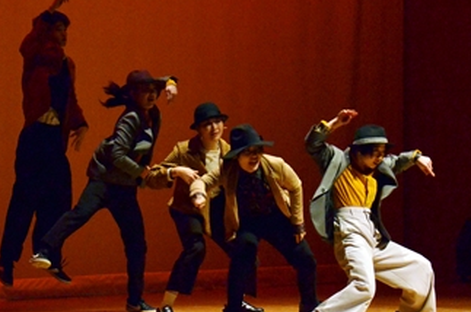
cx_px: 220
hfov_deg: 15.8
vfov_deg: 10.5
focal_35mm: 130
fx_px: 1697
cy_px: 170
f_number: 5.3
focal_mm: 56
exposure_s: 1/400
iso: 3200
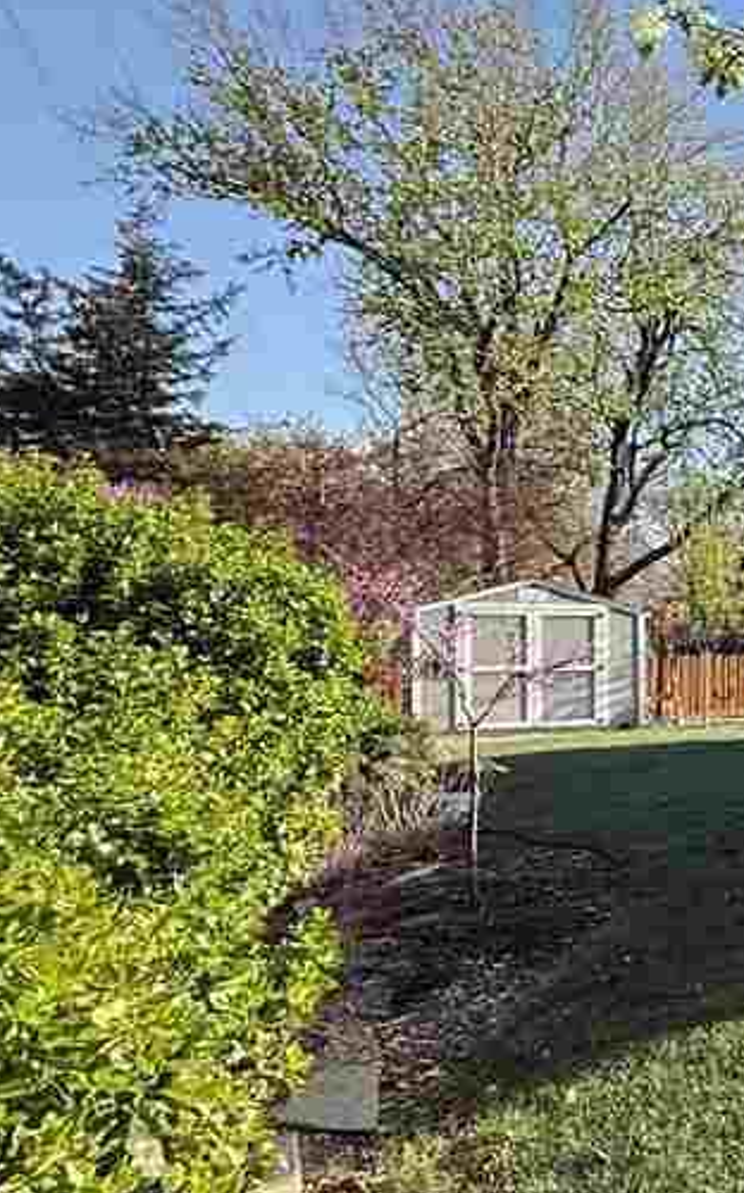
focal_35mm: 38
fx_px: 1234
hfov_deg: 22.6
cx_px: 1278
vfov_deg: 51.5
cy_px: 639
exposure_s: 1/613
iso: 64
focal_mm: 2.22
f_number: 2.2
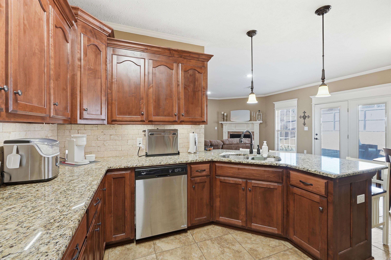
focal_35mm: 15
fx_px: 163
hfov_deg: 100.4
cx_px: 196
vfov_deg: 77.3
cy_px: 130
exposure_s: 1/25
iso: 250
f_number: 9
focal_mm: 10
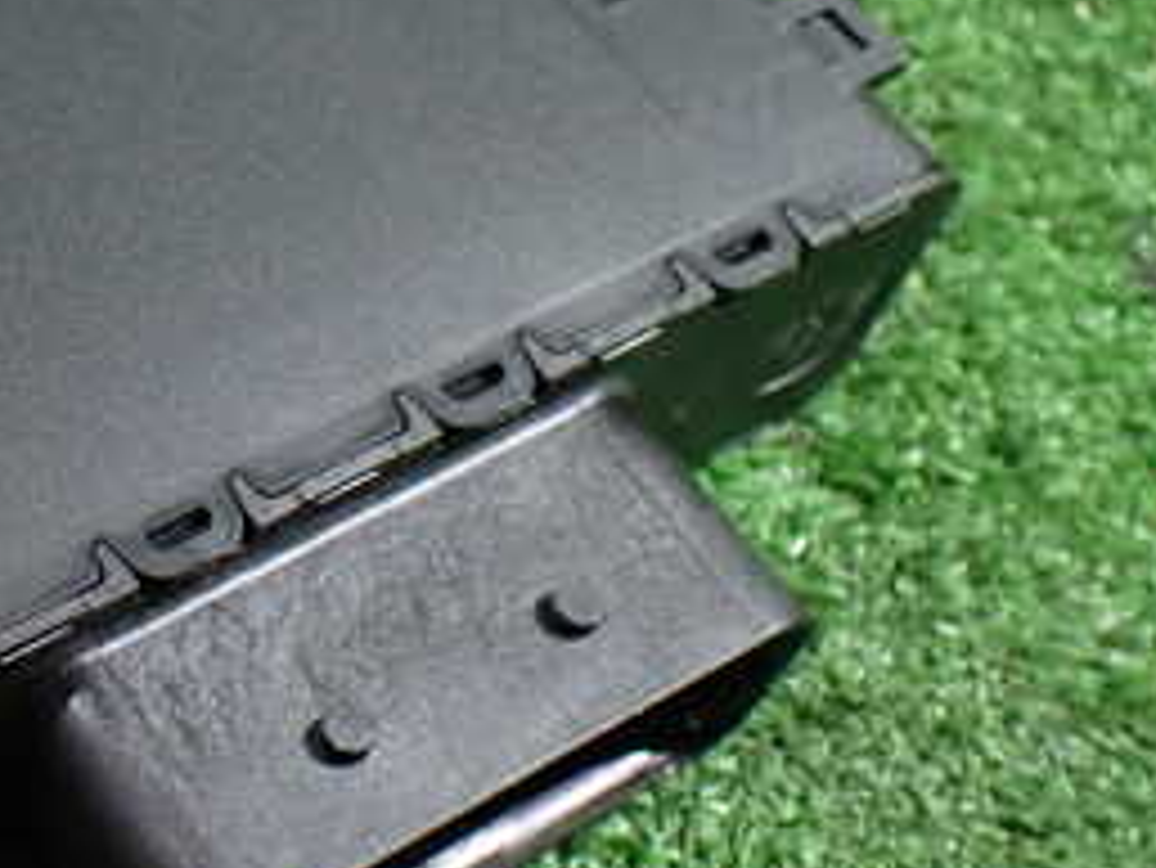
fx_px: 2339
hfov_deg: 25.8
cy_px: 256
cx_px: -94
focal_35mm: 70
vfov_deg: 20.9
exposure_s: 1/60
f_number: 2.3
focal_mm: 5.4
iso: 800
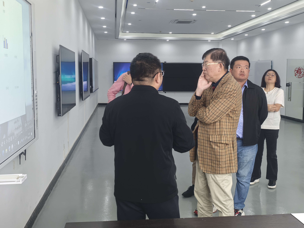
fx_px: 343
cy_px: 114
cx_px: 152
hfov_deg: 47.9
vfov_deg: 36.8
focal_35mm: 39
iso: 160
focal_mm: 8.5
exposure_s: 1/50
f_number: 4
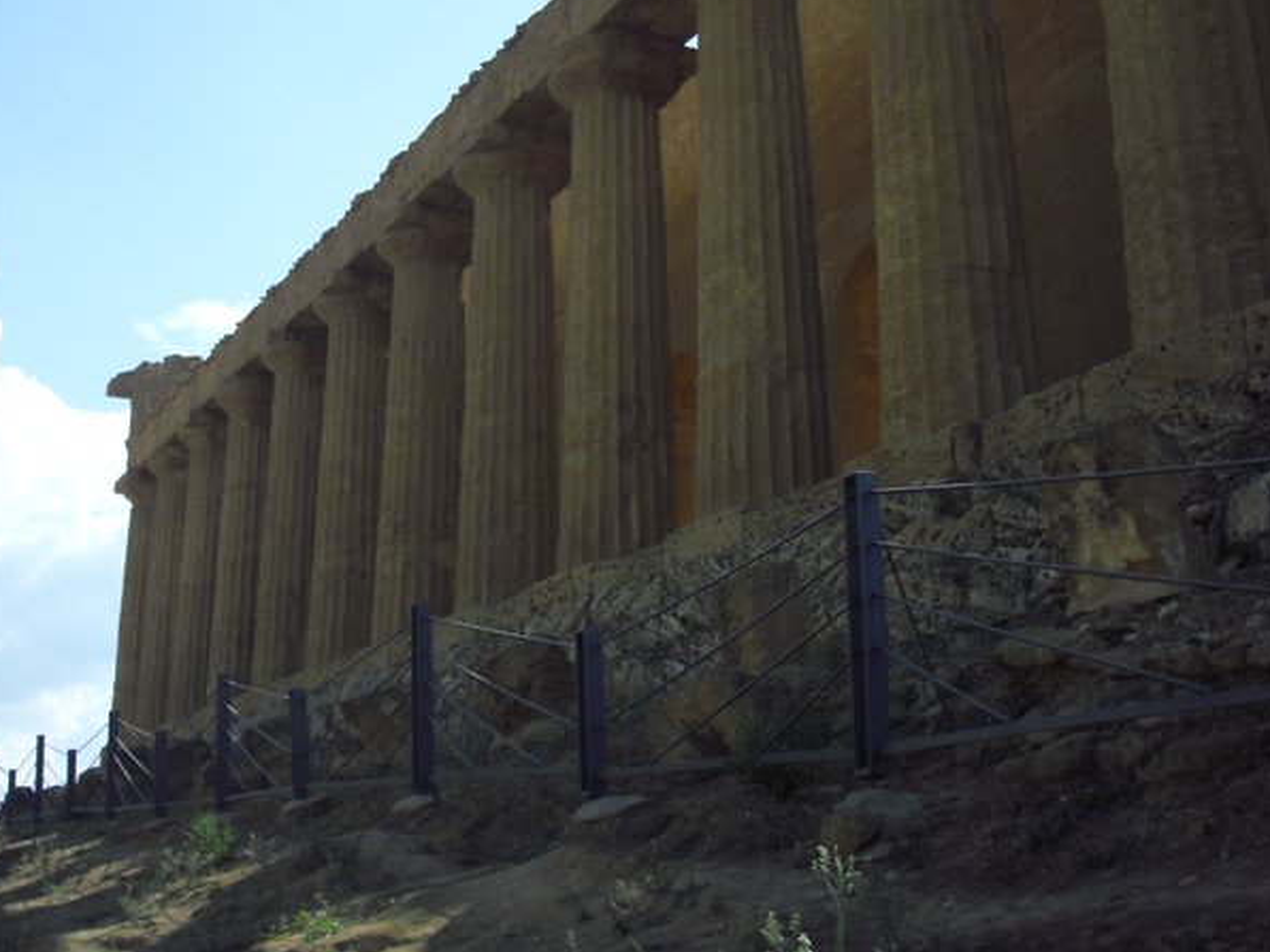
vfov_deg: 28.4
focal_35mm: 51
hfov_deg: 37.3
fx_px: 1871
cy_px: 332
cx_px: 496
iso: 100
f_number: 8
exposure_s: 1/250
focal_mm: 6.2
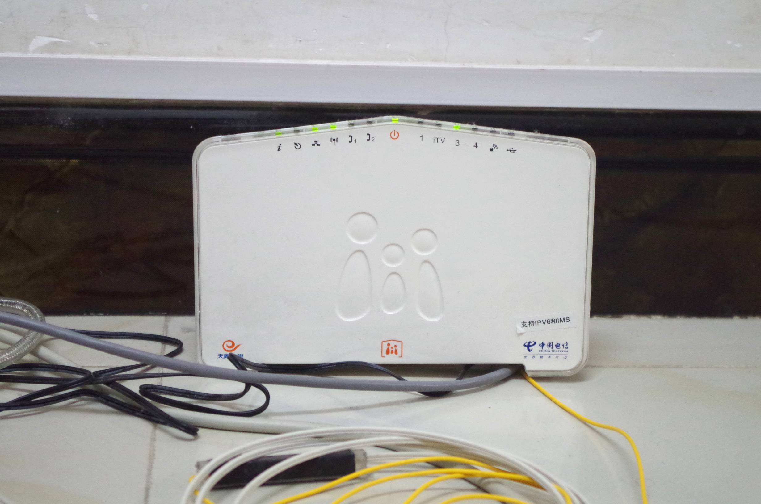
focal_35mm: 82
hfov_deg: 24.8
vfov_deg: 16.6
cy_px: 252
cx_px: 380
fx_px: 1730
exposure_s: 1/20
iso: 3200
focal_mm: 55
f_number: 5.6
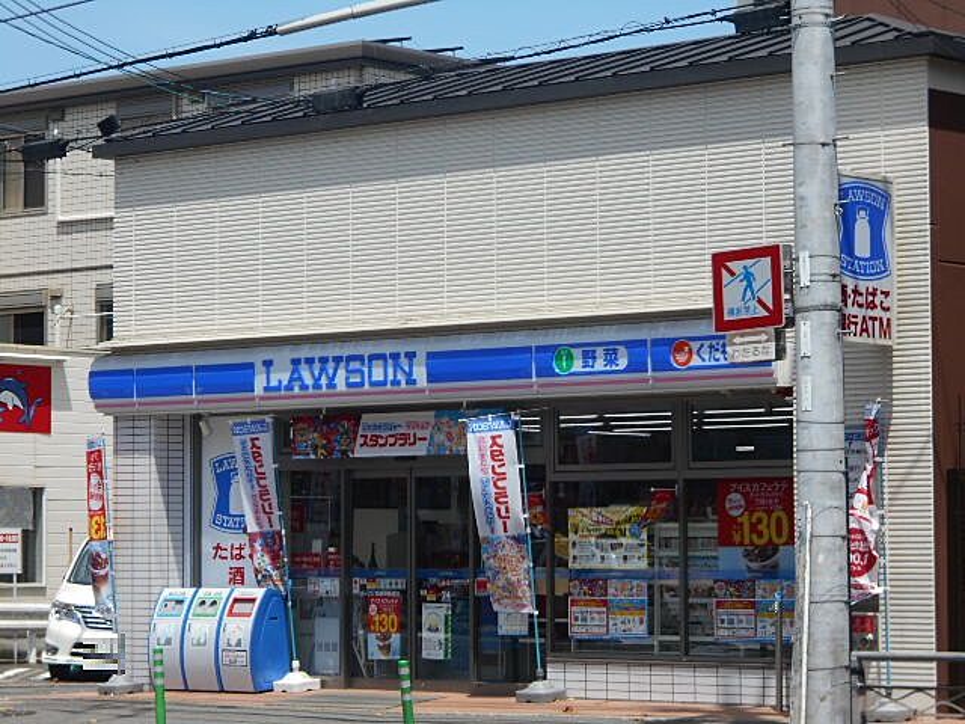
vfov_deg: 13.1
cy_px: 362
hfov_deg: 17.4
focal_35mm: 113
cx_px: 482
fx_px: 3150
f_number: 6
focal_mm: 20.1
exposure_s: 1/320
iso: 80
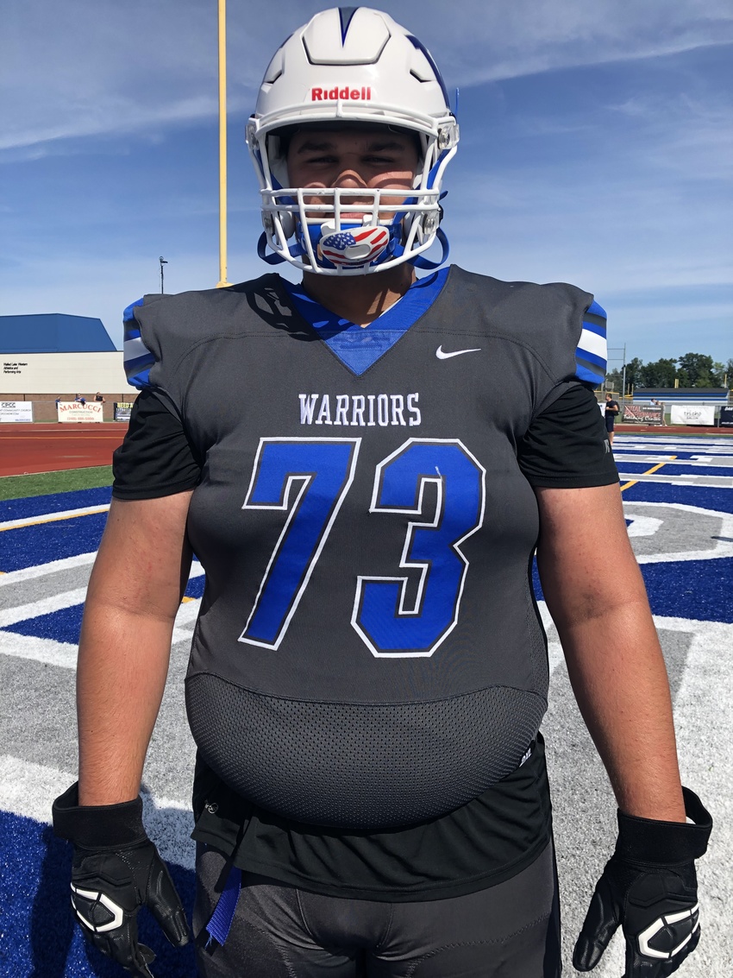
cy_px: 489
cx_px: 366
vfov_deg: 63.4
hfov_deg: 49.8
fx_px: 790
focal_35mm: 28
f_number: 1.8
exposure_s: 1/2525
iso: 25
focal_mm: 3.99
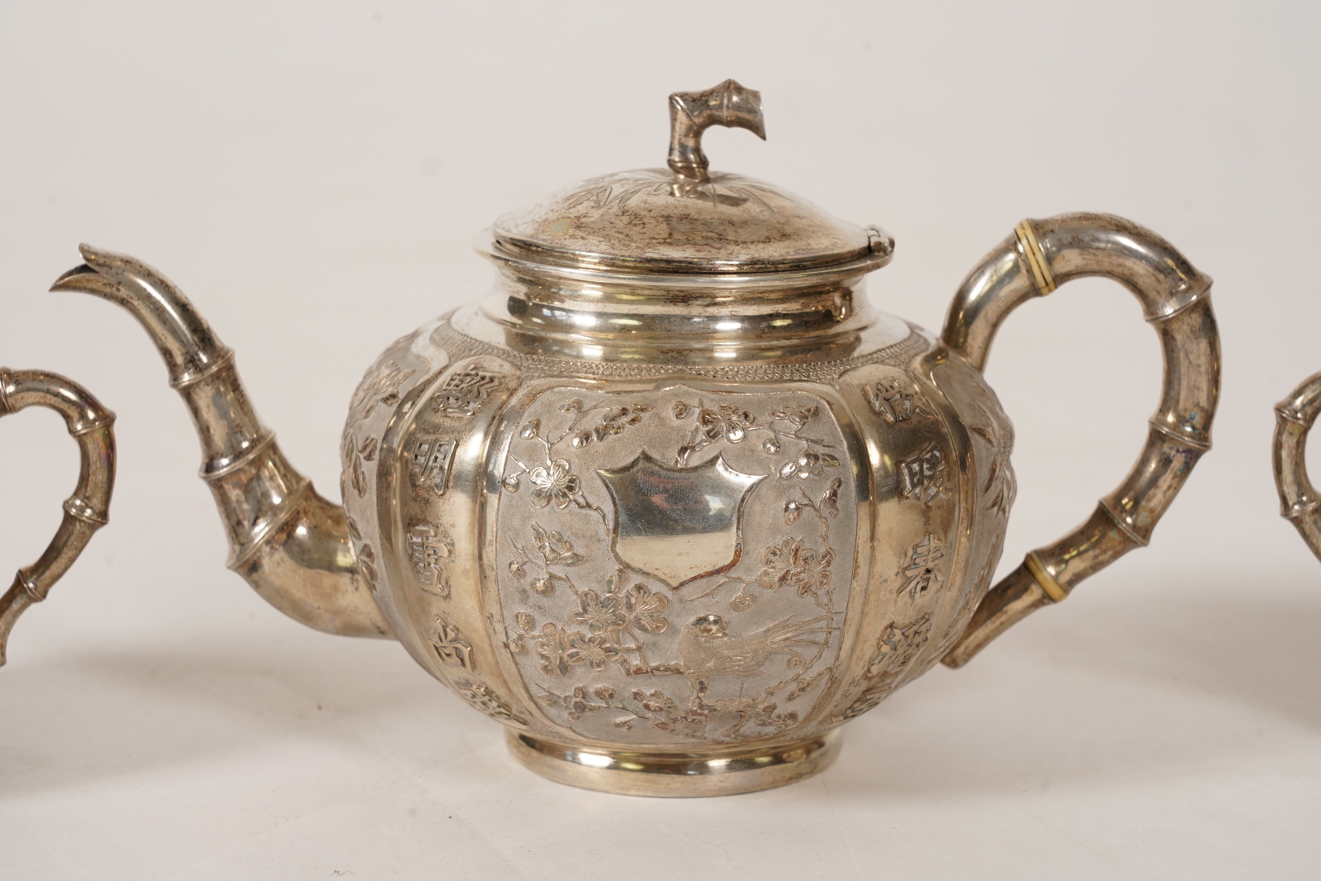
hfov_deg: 20.2
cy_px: 440
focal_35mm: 101
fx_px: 3706
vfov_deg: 13.6
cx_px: 660
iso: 500
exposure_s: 1/125
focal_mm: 101
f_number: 11
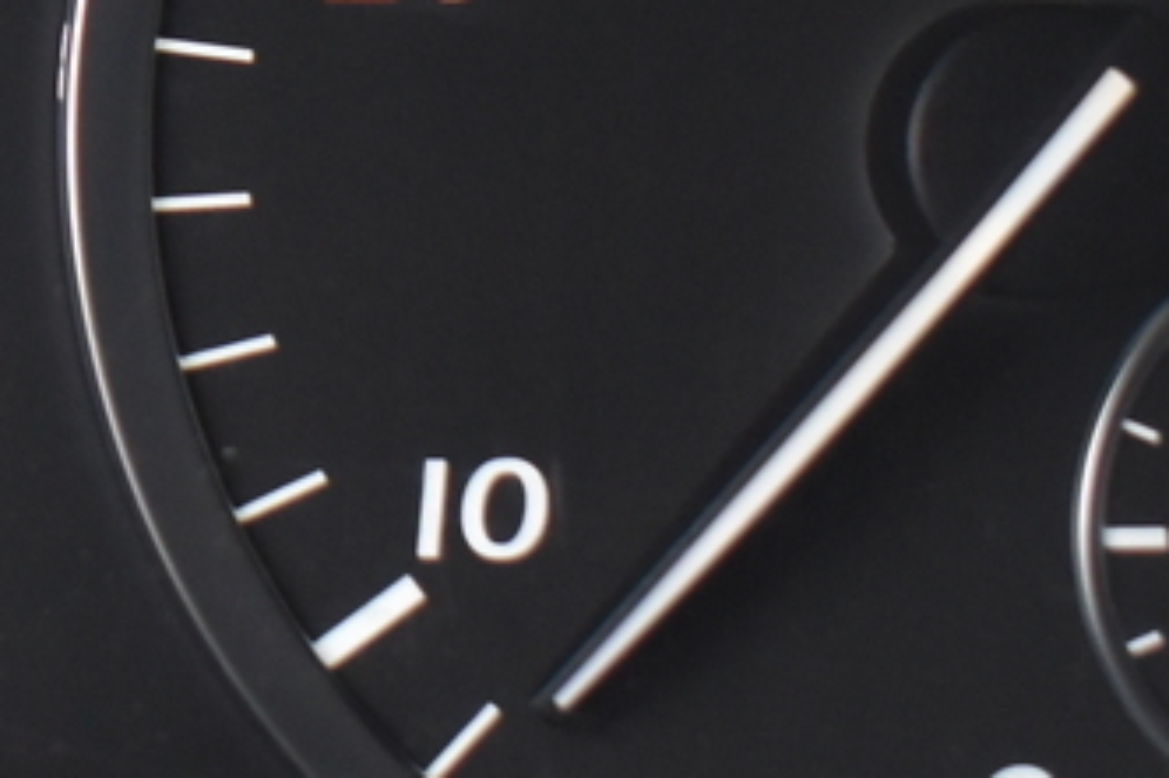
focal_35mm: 168
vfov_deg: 8.0
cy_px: -345
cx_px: -863
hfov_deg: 11.4
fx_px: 5467
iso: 900
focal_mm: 23
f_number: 3.8
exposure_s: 1/60
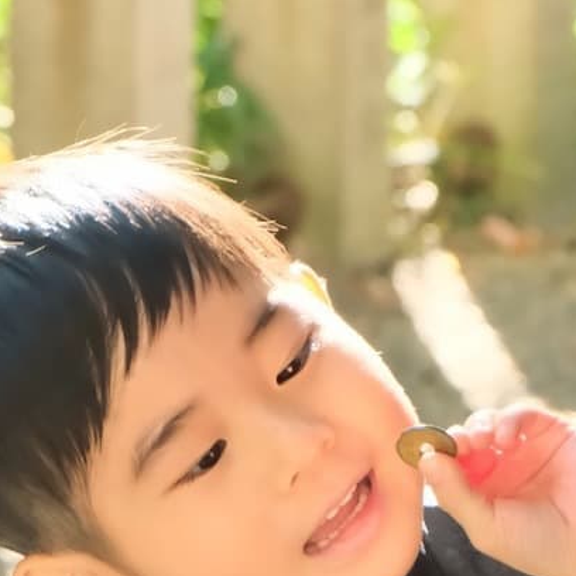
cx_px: 576
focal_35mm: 438
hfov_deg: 4.0
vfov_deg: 4.0
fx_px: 8246
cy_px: 822
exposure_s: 1/160
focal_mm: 70
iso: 1600
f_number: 5.6
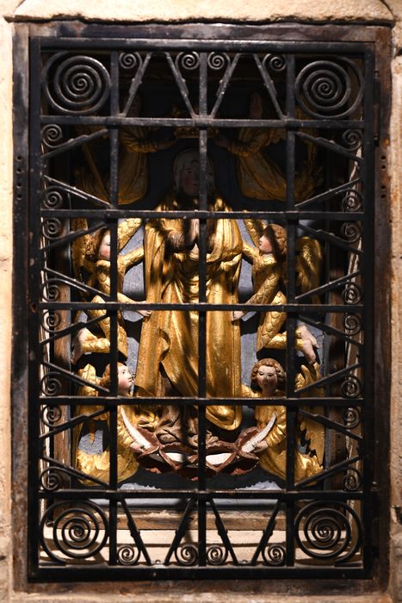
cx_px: 201
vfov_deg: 39.6
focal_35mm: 50
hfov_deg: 27.0
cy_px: 302
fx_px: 837
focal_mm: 50
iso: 1600
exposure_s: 1/200
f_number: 2.8
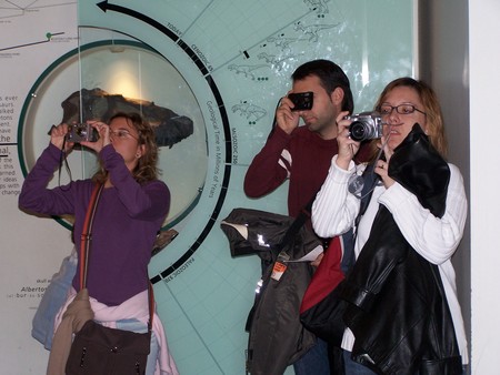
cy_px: 188
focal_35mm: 105
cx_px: 250
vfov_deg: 14.1
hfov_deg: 18.7
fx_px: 1517
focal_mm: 17.5
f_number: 3.2
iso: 140
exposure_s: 1/100
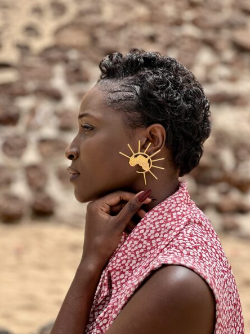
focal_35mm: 78
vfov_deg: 25.0
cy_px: 166
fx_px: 751
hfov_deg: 18.9
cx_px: 126
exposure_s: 1/204
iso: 32
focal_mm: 9
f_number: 2.8
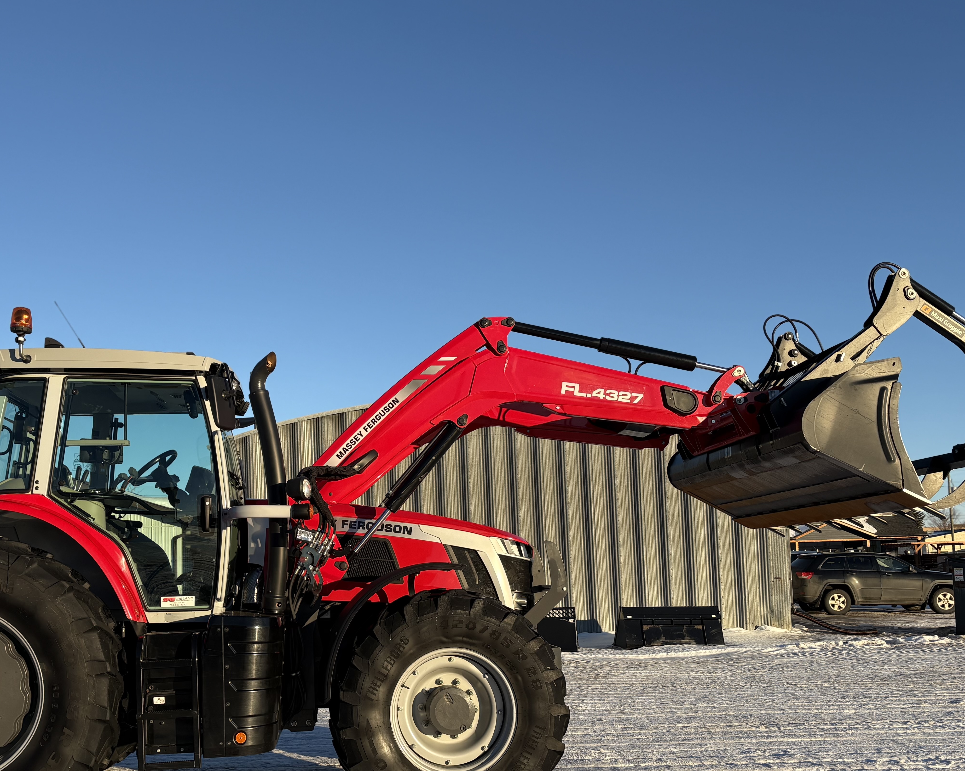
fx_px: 1028
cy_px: 494
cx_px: 387
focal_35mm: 36
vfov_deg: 40.8
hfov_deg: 50.0
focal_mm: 5.96
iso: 50
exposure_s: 1/2075
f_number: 1.6
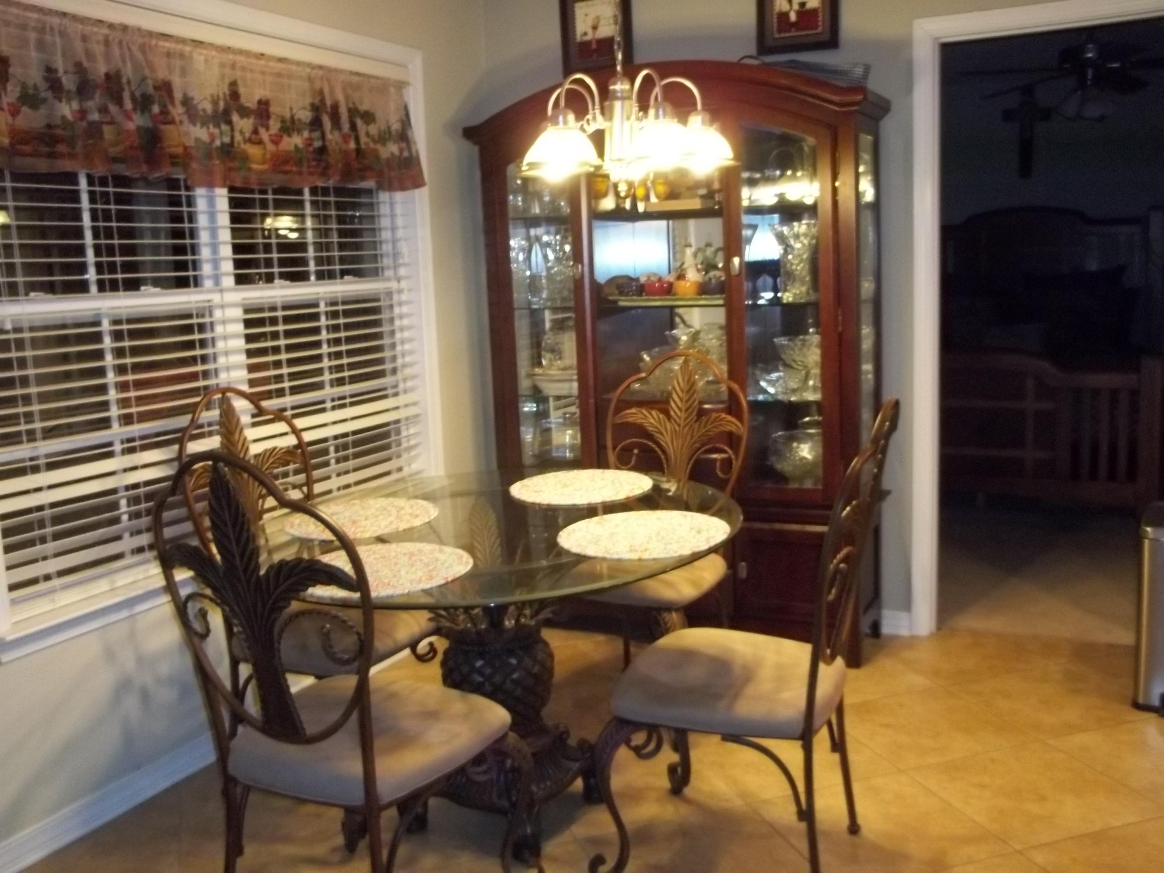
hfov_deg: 55.4
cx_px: 582
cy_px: 436
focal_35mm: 33
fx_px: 1110
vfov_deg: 42.9
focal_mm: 5.9
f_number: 3.3
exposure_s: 1/30
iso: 320
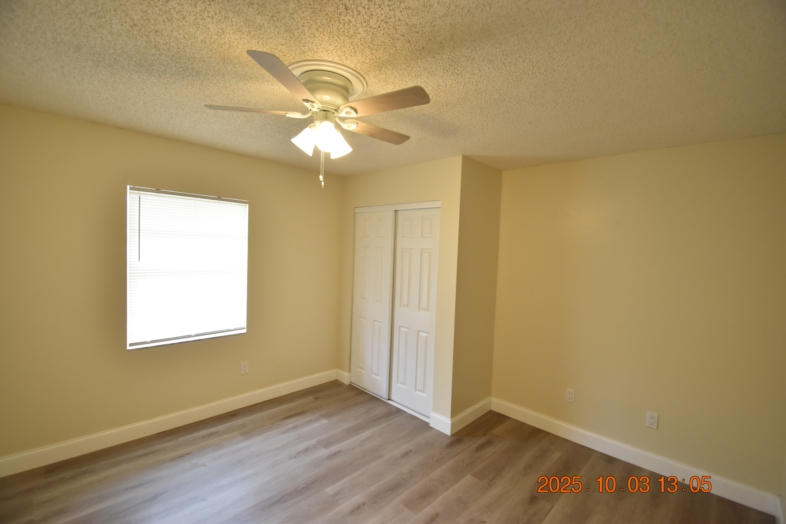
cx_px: 393
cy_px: 262
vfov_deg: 77.3
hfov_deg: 100.4
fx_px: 327
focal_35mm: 15
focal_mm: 10
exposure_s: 1/90
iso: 800
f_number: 3.5
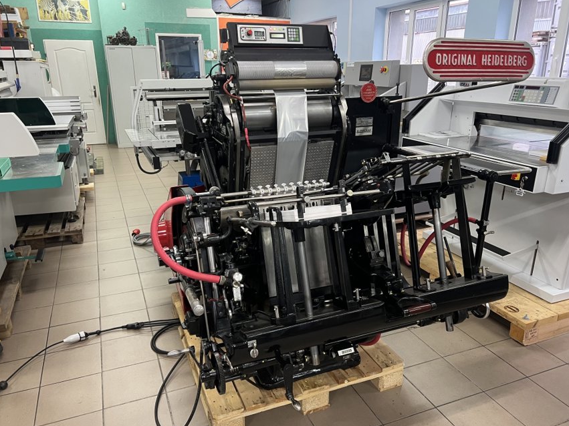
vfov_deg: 51.3
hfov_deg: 65.3
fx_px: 444
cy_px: 219
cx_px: 279
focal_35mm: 27
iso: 160
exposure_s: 1/50
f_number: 1.5
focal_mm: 5.7
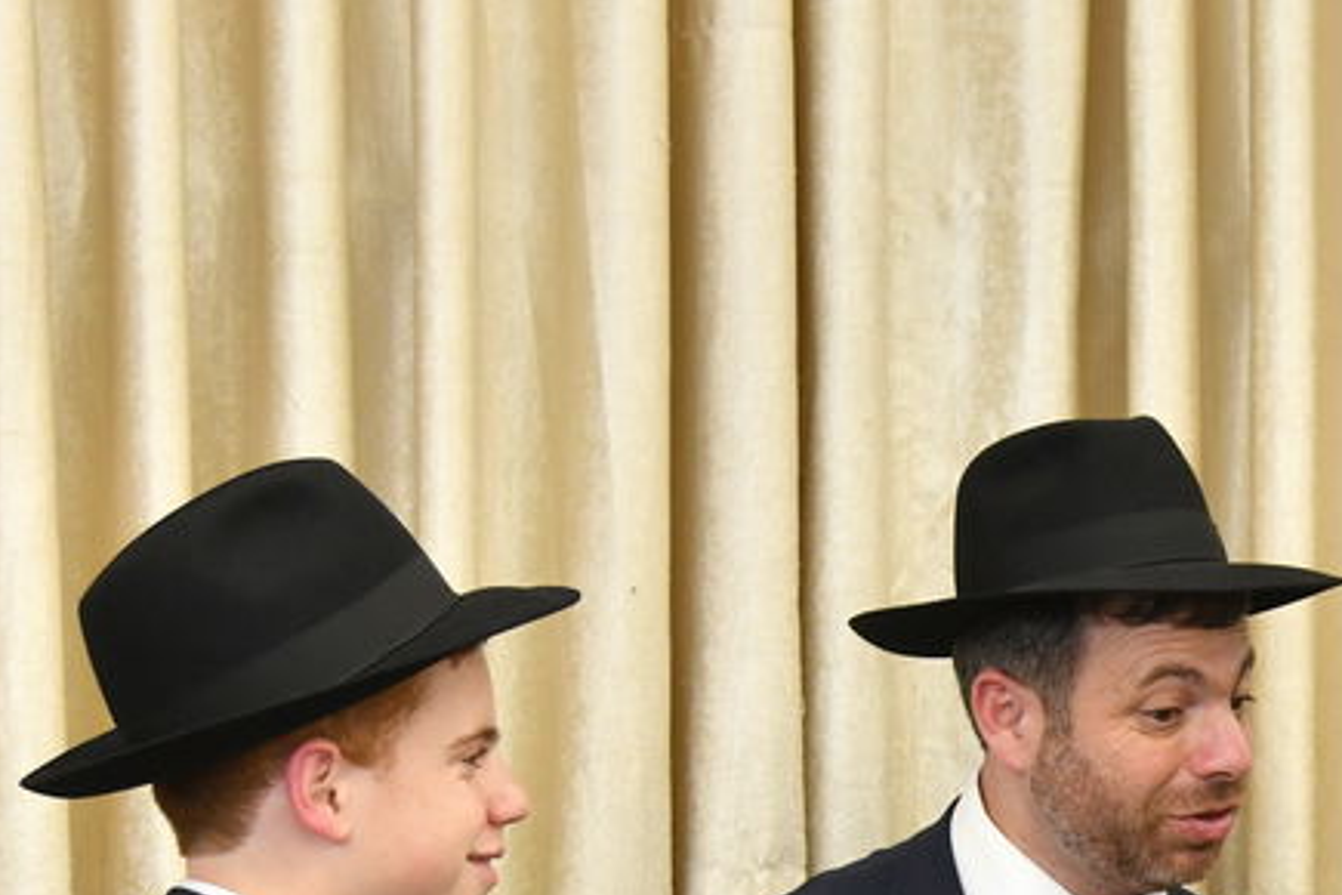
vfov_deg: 8.4
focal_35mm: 161
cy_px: 1113
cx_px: 1438
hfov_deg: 12.6
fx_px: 6001
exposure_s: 1/200
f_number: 4.5
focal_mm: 50
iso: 1000
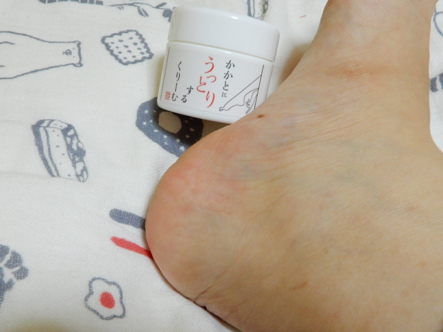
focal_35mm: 38
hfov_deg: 49.0
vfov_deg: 37.7
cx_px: 222
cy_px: 166
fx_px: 486
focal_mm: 6.8
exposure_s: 1/8
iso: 560
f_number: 5
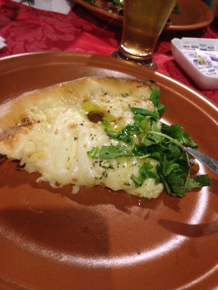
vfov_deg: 55.4
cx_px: 109
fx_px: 277
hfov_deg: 42.9
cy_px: 145
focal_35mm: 33
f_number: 2.4
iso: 640
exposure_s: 1/15
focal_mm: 4.12
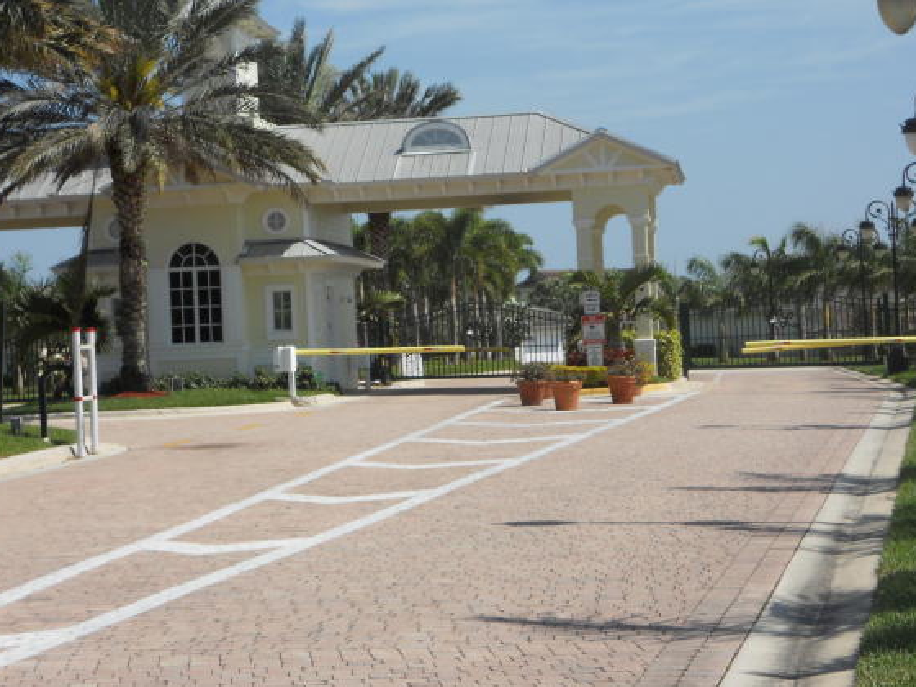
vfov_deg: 16.8
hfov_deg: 22.3
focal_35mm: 88
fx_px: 2329
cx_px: 451
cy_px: 326
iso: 80
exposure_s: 1/500
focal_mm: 13.9
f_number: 5.9
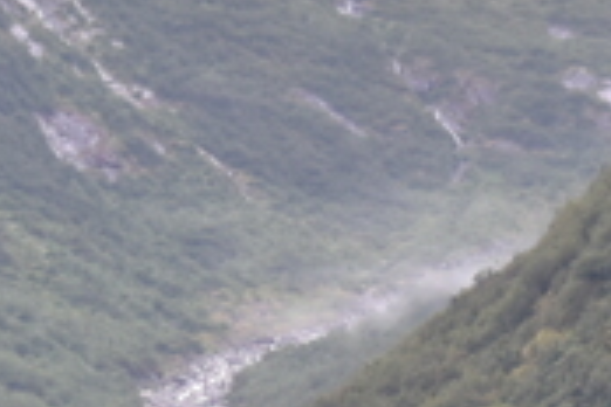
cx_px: 442
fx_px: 7230
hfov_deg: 4.8
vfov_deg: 3.2
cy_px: 432
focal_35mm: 426
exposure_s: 1/125
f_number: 4.5
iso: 400
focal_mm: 58
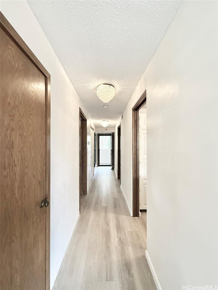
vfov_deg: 102.1
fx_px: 118
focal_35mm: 14
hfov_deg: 85.7
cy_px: 145
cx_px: 109
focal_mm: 2.22
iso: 500
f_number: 2.2
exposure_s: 1/120
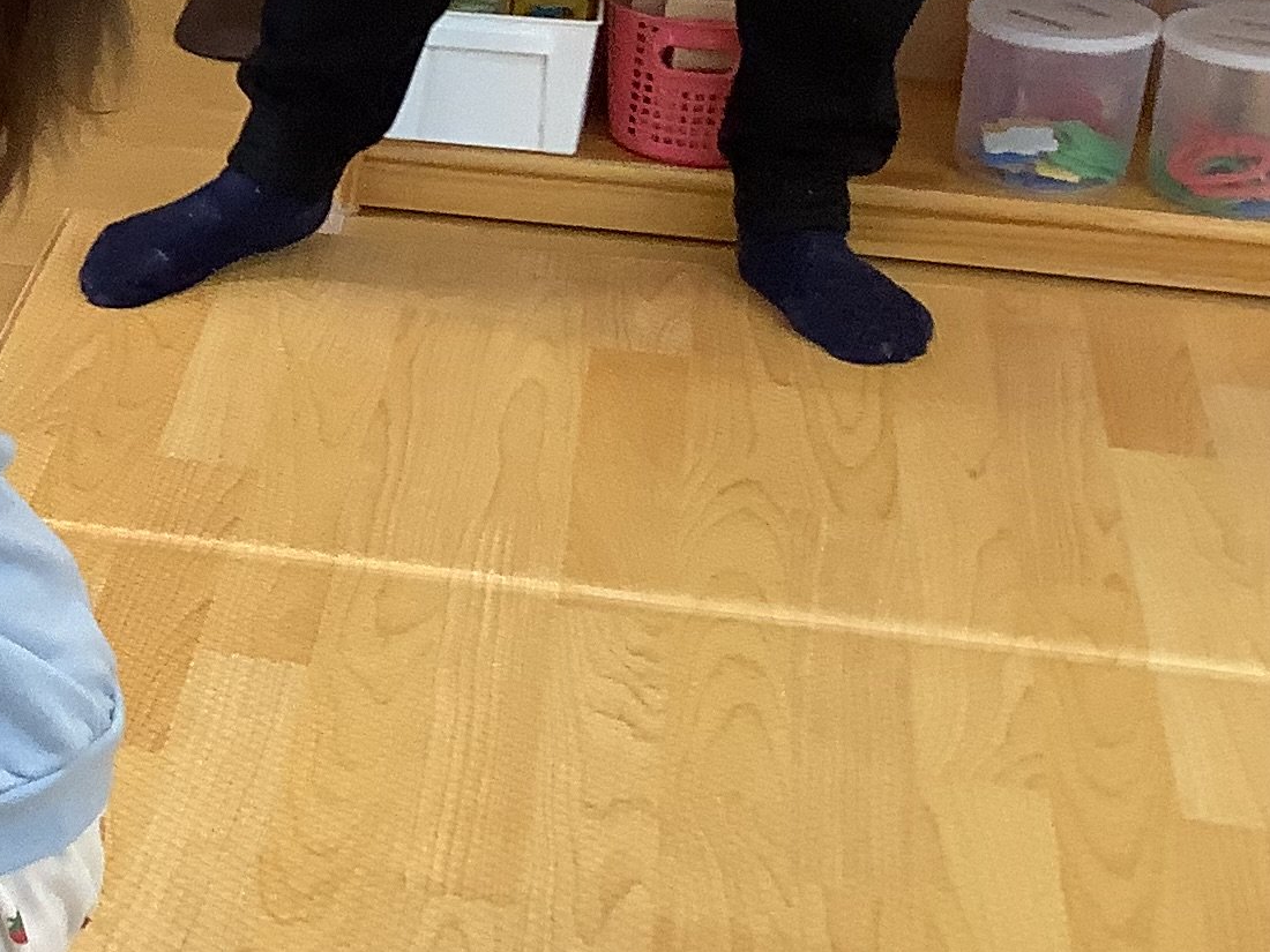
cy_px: 363
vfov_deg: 16.0
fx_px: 3375
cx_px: -610
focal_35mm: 92
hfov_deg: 18.9
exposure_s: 1/100
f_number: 2.4
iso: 80
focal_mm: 3.3
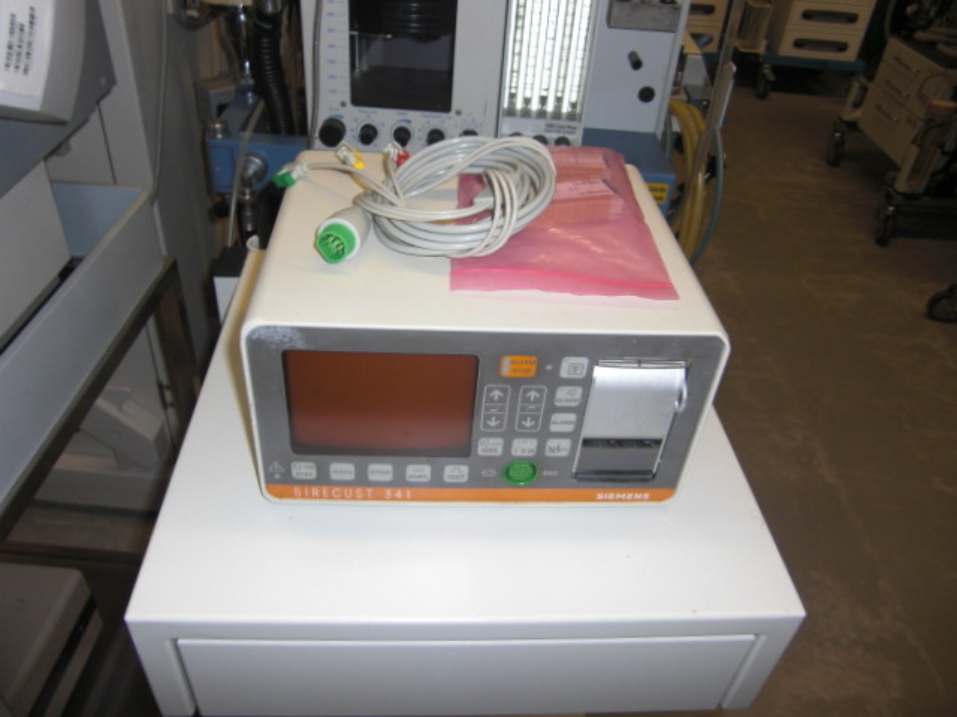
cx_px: 478
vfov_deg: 49.7
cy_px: 358
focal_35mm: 28
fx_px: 774
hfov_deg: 63.4
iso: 100
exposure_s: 1/60
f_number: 2.6
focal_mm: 4.9
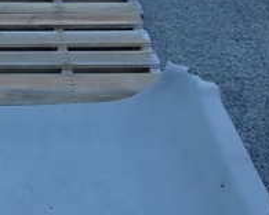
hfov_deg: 24.0
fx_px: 597
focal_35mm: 75
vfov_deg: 19.4
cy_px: 249
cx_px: -17
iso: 100
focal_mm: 4.5
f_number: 2.8
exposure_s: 1/500
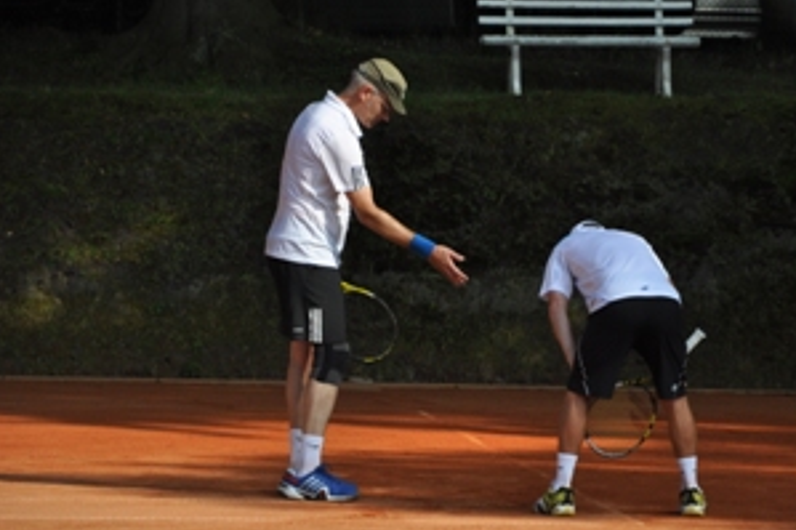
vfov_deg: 5.8
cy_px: 333
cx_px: 548
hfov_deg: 8.7
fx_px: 5210
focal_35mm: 236
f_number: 5.6
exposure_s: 1/1600
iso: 400
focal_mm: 105
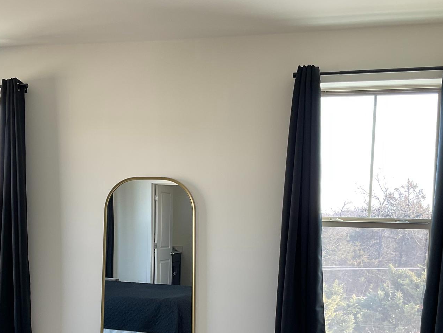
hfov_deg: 40.3
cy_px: 251
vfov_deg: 30.3
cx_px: 184
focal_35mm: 47
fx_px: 601
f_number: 1.8
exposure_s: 1/120
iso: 32
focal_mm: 3
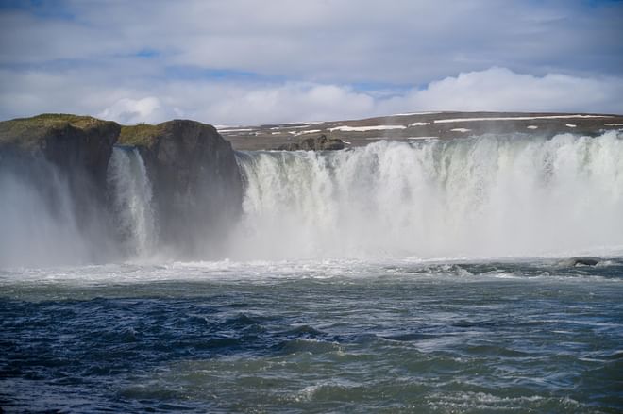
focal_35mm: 70
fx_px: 1210
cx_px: 312
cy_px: 207
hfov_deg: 28.9
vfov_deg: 19.4
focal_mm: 70
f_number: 4
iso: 100
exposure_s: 1/2500
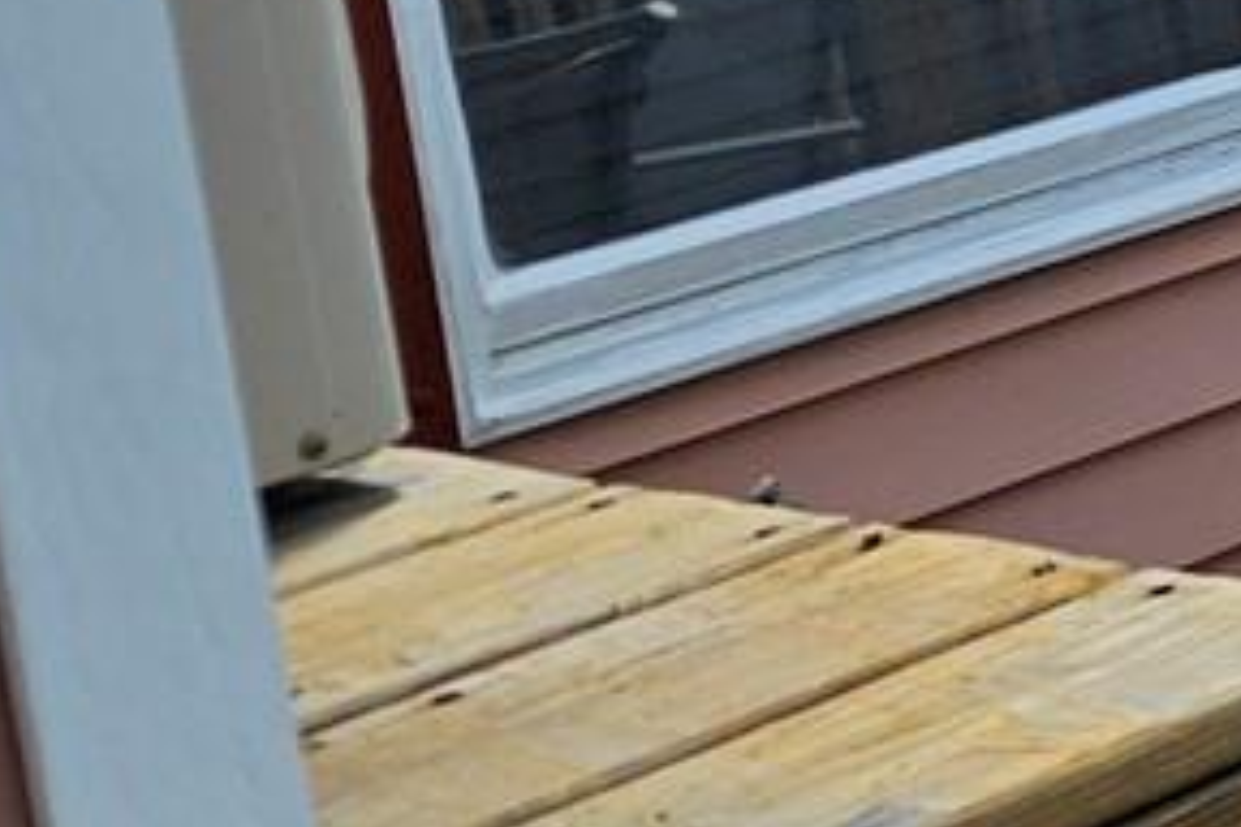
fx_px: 4584
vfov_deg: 10.2
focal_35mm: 133
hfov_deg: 11.8
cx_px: 3193
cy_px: -30
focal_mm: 5.4
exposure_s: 1/1343
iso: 40
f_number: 1.8
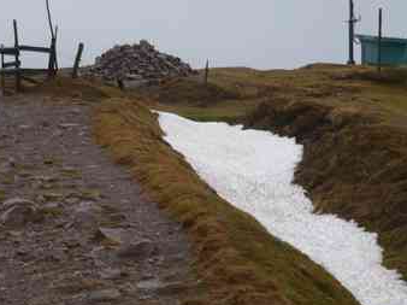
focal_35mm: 92
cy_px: 102
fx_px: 1081
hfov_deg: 21.3
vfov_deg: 16.0
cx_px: 173
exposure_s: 1/200
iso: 100
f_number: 2.8
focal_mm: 5.8
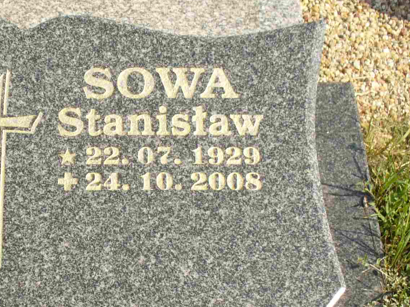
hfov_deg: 23.2
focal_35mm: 83
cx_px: 87
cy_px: 247
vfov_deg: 17.6
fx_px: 983
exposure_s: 1/200
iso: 80
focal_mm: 6.1
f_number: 5.6
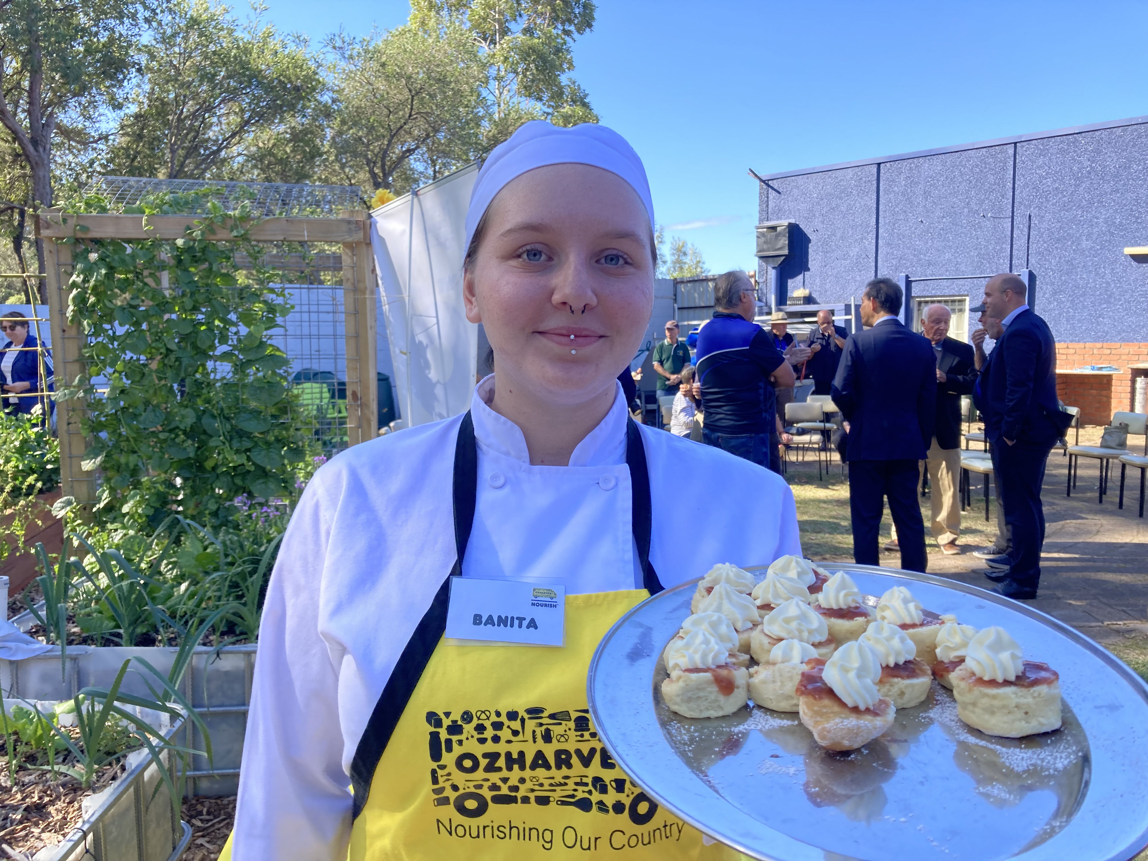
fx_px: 929
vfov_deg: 49.7
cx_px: 574
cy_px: 430
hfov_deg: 63.4
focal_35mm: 28
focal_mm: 3.99
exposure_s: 1/358
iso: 20
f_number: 1.8
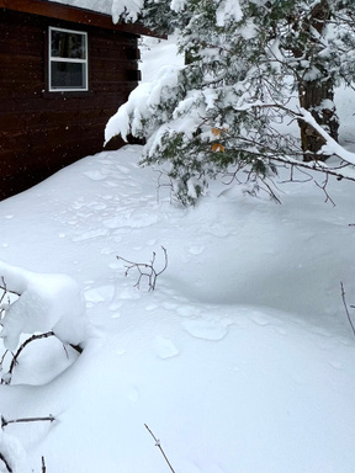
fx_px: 356
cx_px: 10
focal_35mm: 26
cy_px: 26
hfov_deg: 45.7
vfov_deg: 55.7
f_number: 1.8
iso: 32
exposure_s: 1/1033
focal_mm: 1.57
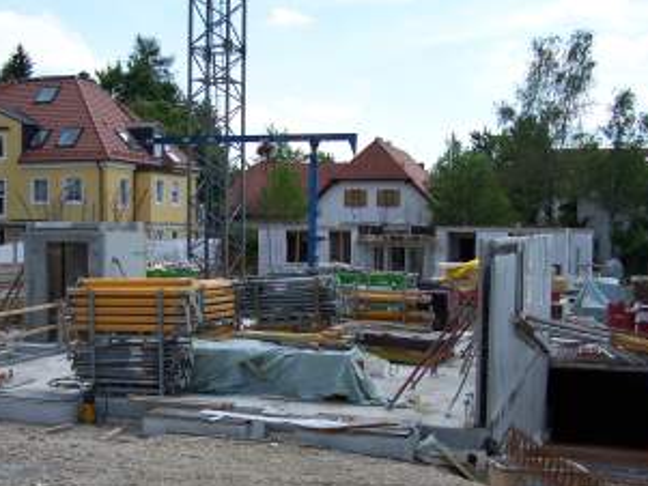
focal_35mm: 48
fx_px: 899
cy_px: 287
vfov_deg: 30.2
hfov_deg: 39.6
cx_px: 297
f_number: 2.8
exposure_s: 1/1000
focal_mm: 6.3
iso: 80
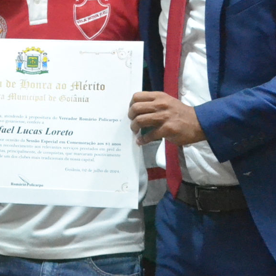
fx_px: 1479
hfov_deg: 10.4
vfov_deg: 10.6
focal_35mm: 164
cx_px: -97
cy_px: 92
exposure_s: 1/80
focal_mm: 32
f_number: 5
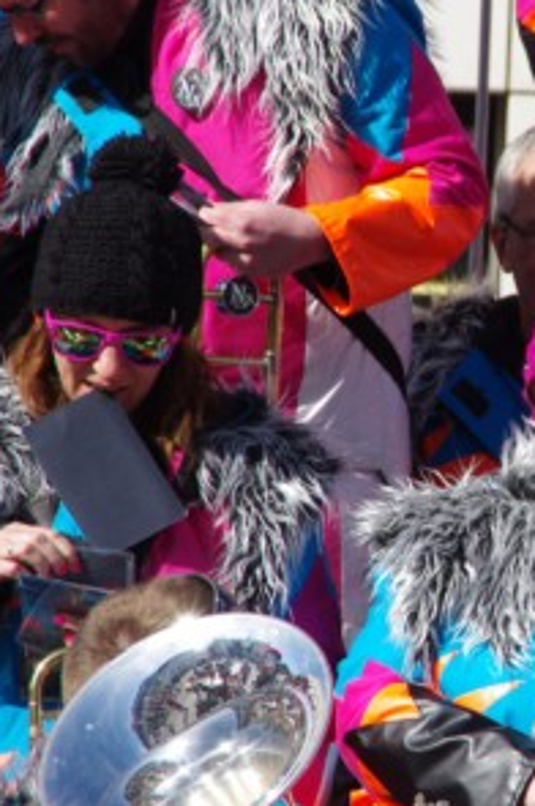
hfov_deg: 2.7
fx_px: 11350
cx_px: 614
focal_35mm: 508
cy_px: 387
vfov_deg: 4.1
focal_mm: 200
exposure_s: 1/250
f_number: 11
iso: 200
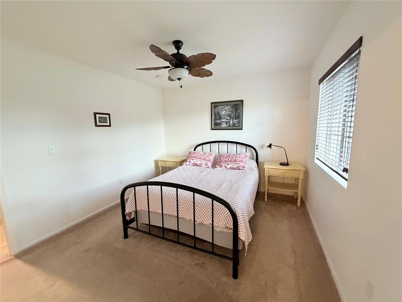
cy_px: 151
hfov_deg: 102.1
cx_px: 201
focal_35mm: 14
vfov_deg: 85.7
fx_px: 163
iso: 640
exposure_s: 1/60
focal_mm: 2.22
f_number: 2.2
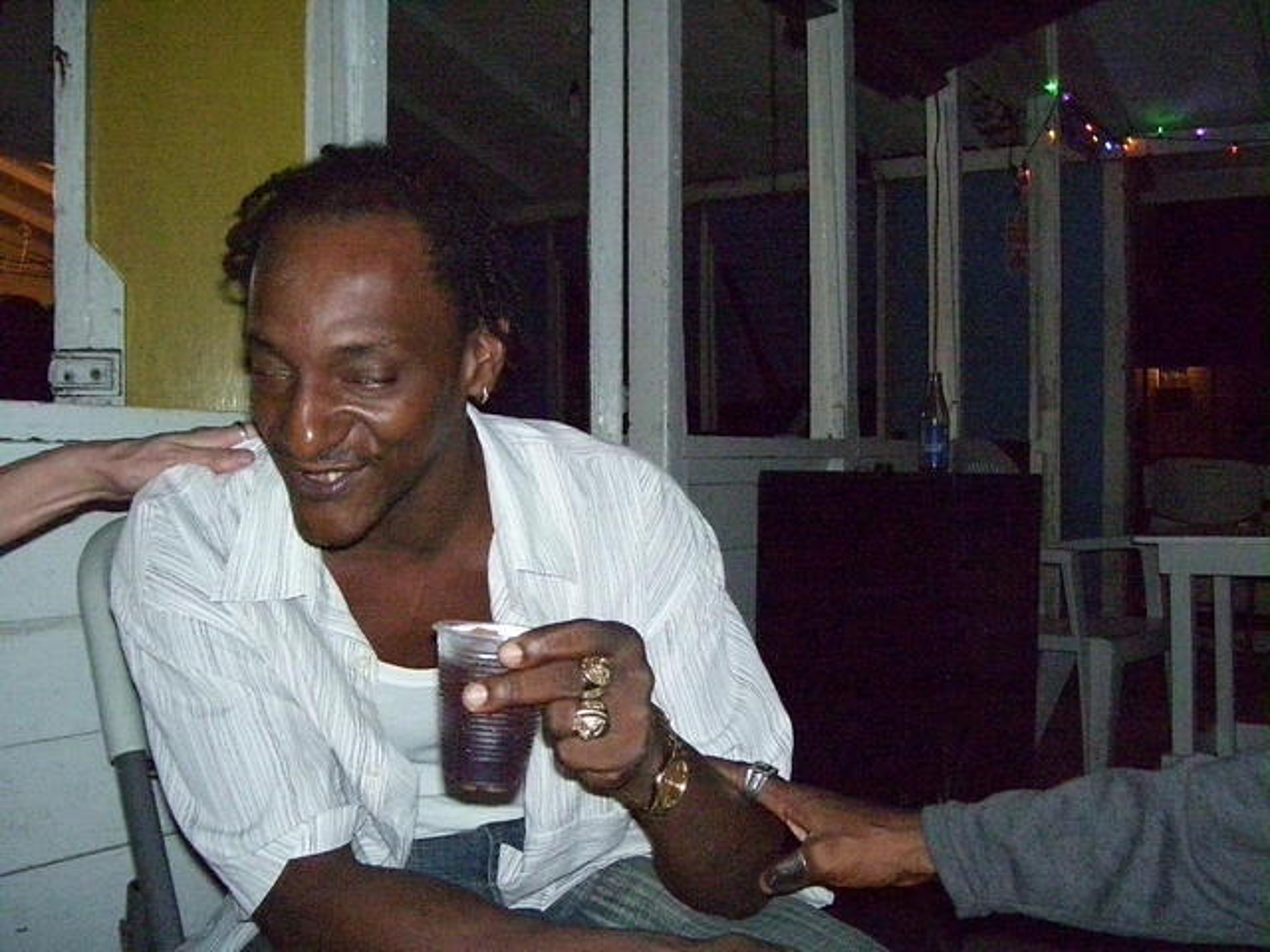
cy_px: 476
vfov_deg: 39.7
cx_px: 635
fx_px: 1321
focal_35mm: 36
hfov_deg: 51.4
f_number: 2.7
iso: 1250
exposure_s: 1/60
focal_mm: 6
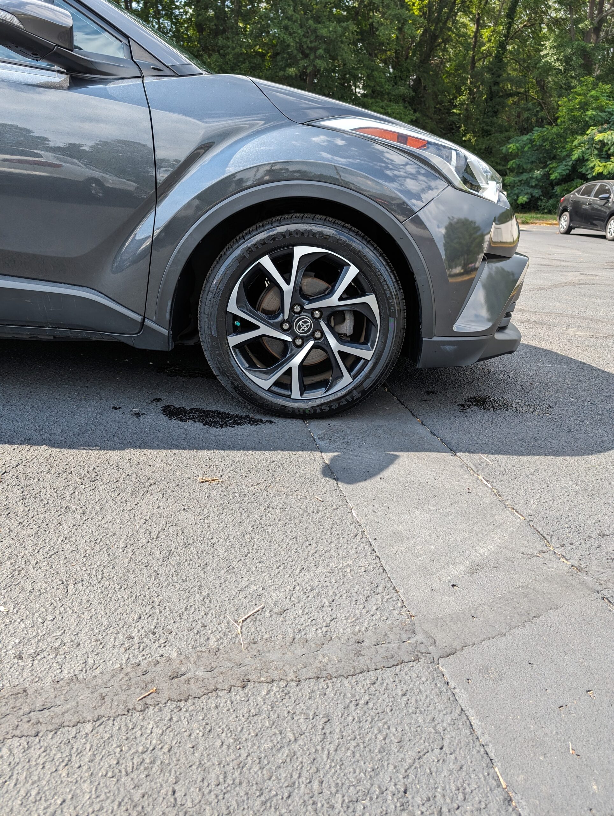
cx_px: 307
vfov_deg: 71.5
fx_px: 566
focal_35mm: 24
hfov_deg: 56.9
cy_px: 408
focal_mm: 6.9
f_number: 1.68
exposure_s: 1/251
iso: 20
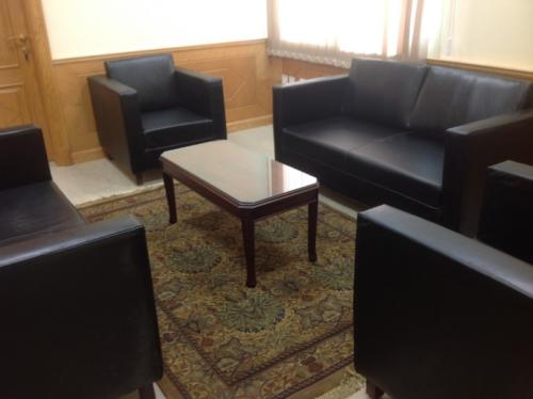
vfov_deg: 40.6
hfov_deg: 52.7
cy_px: 200
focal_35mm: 35
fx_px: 538
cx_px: 266
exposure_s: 1/15
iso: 100
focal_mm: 4.28
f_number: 2.4
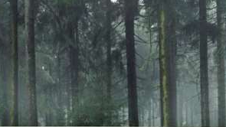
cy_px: 161
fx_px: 785
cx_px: 310
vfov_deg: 9.1
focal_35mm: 131
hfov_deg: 15.4
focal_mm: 36
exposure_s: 1/20
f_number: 14
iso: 100
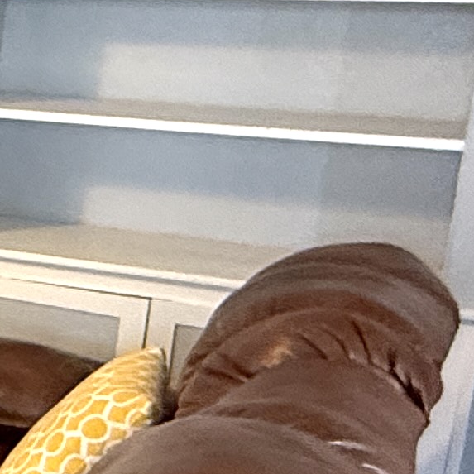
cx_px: -728
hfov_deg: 13.4
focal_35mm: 87
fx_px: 1348
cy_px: 222
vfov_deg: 19.9
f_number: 2.2
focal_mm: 2.22
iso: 400
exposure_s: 1/60
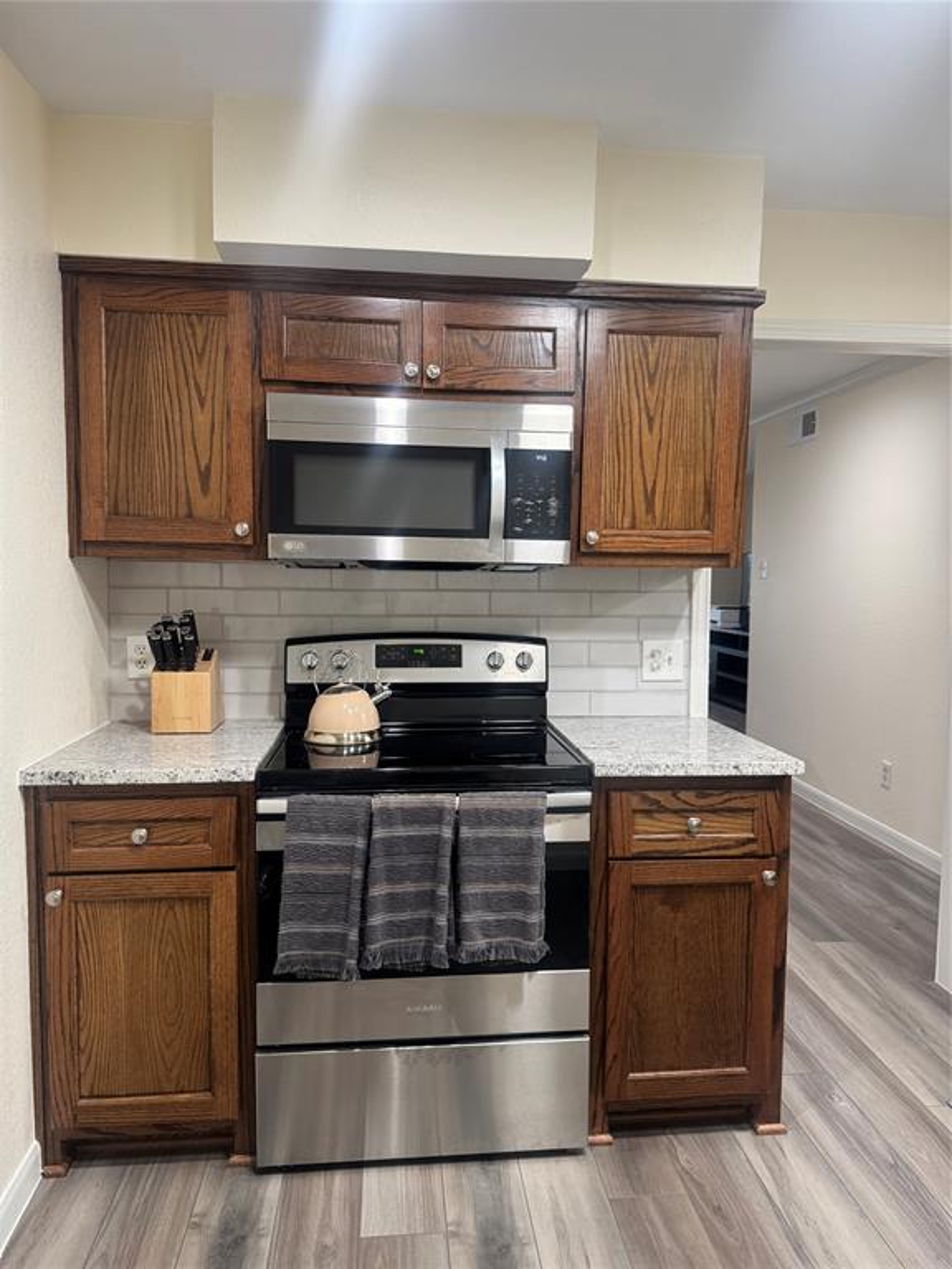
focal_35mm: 24
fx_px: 880
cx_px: 476
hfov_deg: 56.8
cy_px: 634
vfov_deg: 71.6
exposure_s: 1/60
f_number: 1.78
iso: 200
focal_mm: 6.76
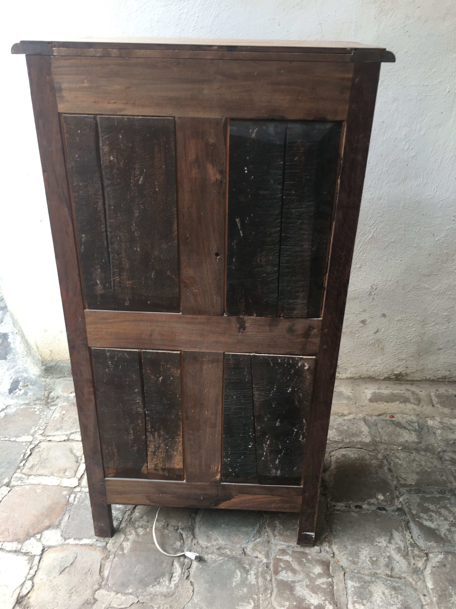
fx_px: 509
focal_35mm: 29
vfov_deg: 61.7
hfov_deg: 48.2
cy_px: 304
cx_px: 228
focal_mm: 4.15
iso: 32
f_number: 2.2
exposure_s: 1/50
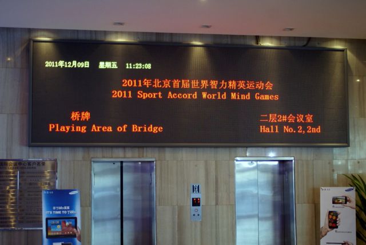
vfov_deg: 22.7
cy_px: 122
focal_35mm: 60
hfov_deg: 33.4
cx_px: 183
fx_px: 611
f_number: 4.5
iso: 400
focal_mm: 40
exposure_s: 1/15
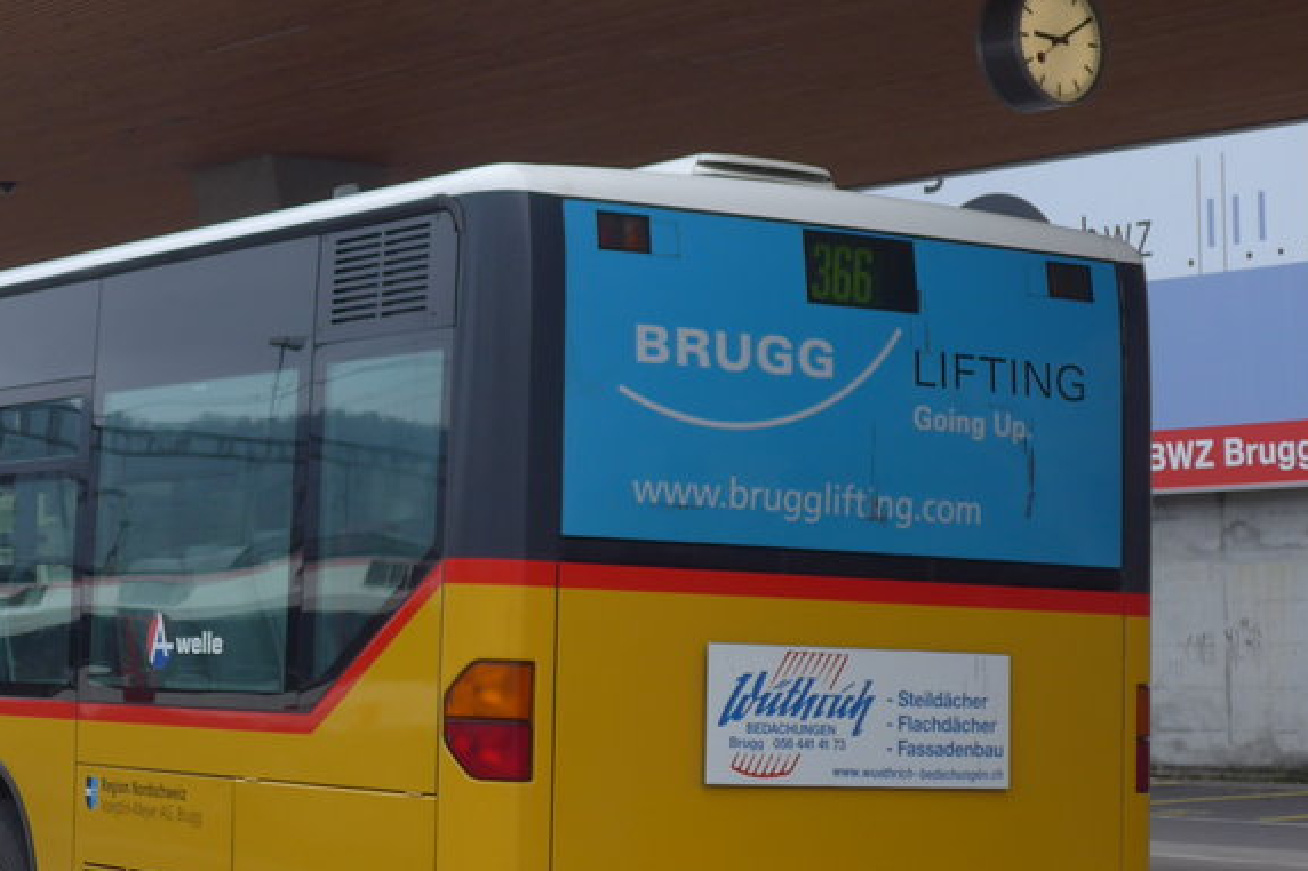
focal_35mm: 96
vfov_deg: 14.2
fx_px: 3487
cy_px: 313
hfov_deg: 20.9
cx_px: 217
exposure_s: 1/100
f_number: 2.8
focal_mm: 9
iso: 80
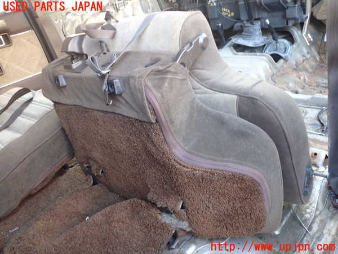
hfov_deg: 60.0
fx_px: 293
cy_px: 127
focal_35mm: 30
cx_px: 169
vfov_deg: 46.8
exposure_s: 1/30
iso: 200
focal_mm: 5.4
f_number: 2.3
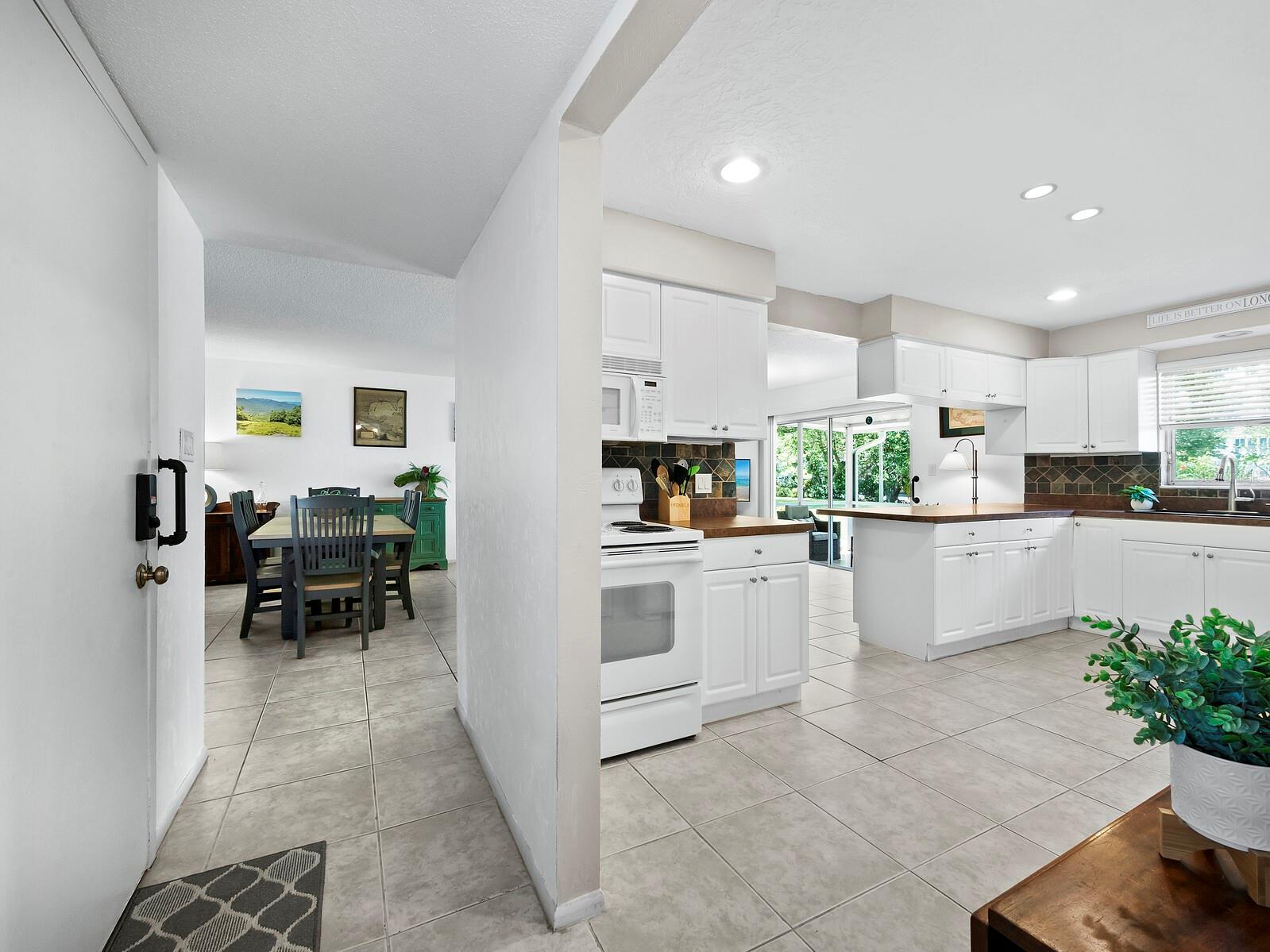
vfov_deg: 85.7
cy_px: 476
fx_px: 514
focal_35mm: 14
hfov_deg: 102.1
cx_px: 635
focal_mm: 7
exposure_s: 1/1.67
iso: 400
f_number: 10
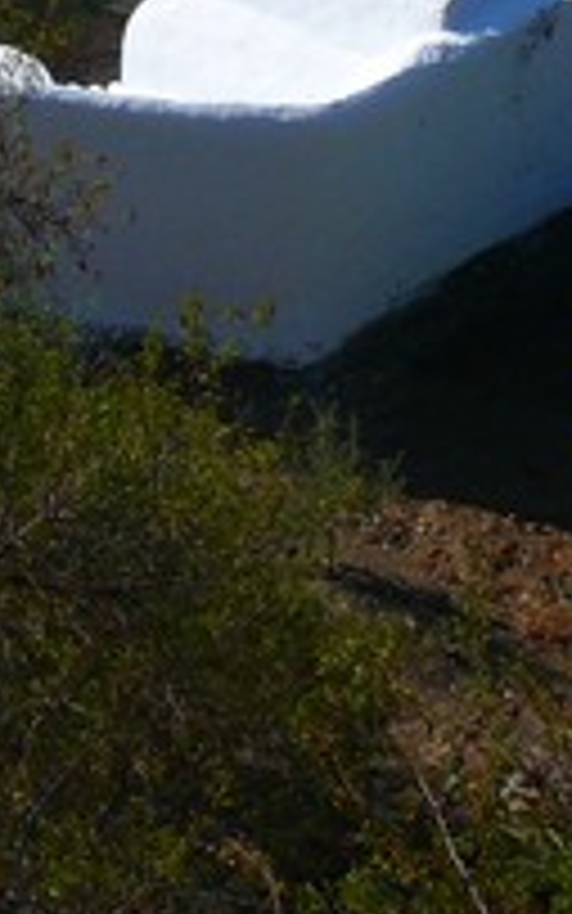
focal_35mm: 196
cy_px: -14
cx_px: -486
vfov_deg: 10.6
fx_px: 4885
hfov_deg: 6.5
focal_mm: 10.6
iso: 100
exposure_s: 1/200
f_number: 5.6
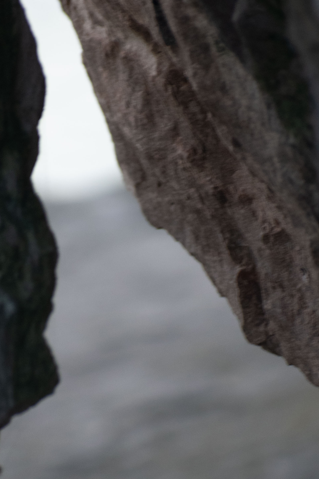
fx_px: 13995
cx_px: 114
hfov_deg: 1.3
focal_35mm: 1053
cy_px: 320
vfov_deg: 2.0
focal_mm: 300
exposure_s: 1/100
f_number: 6.3
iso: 500
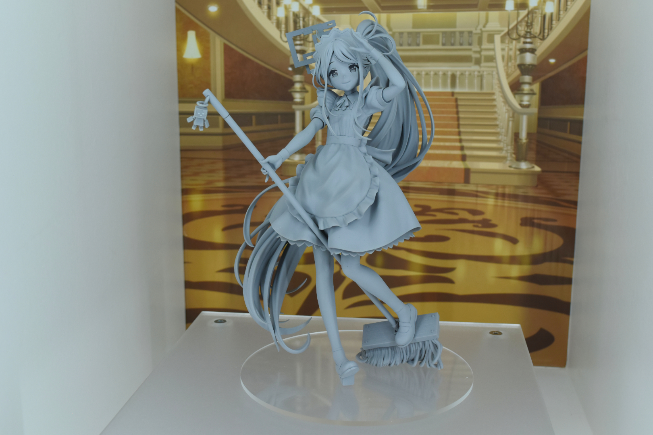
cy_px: 218
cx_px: 326
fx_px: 843
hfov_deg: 42.3
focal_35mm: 46
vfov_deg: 28.9
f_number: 8
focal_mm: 31
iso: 640
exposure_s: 1/250
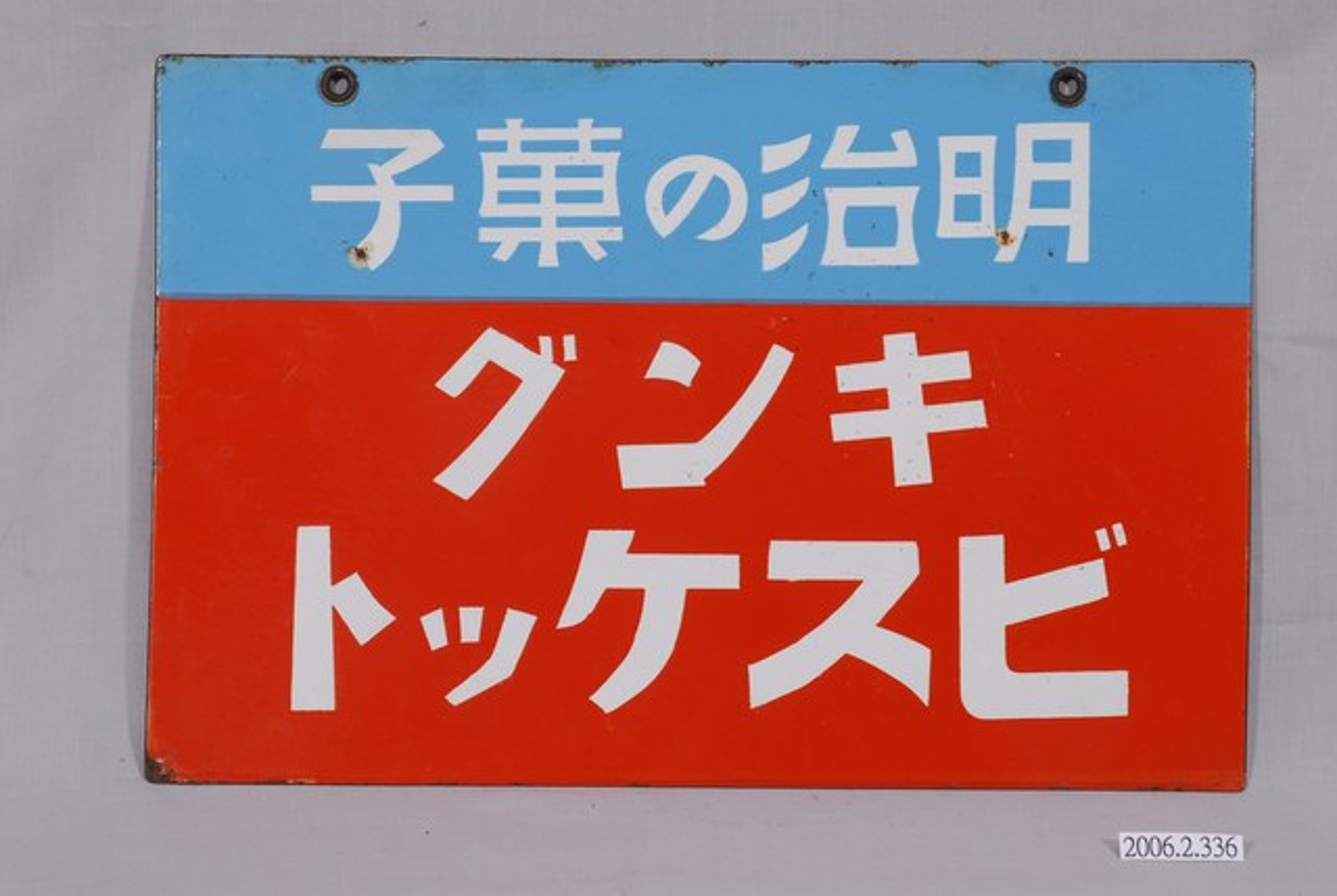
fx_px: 2790
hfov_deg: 26.9
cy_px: 448
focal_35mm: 75
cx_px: 668
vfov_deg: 18.2
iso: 100
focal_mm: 50
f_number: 14
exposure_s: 1/80
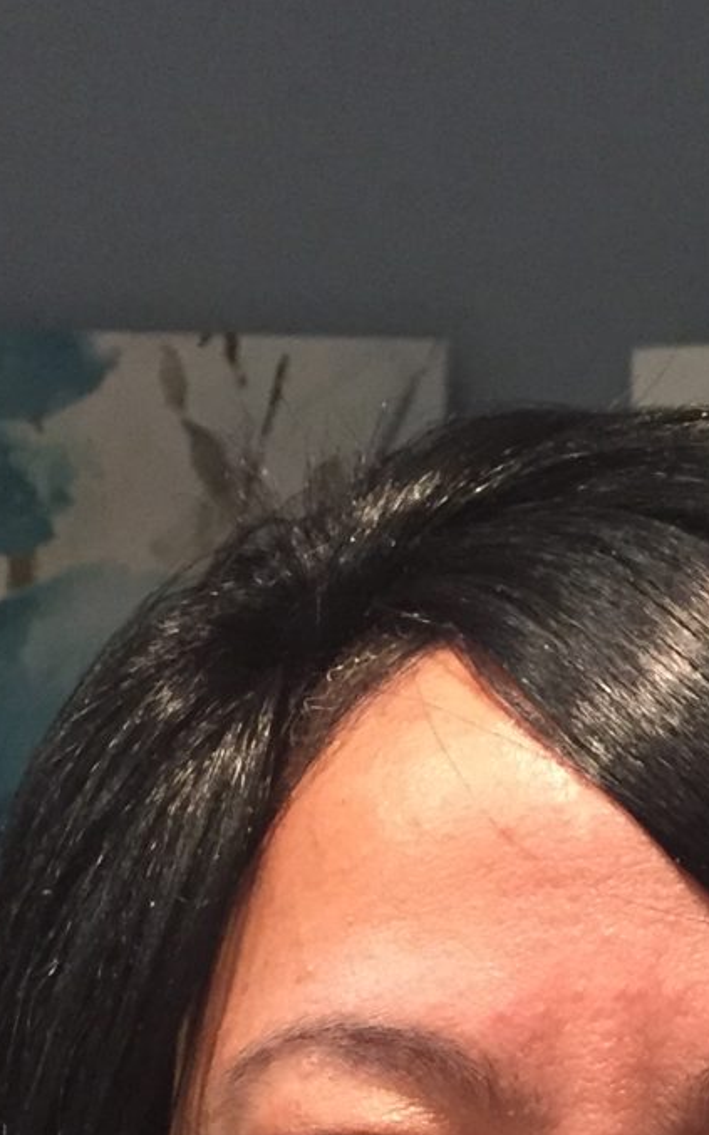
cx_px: 731
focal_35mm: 93
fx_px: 2876
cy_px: 1579
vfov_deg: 20.0
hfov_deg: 13.8
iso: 250
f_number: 2.2
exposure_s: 1/24
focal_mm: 4.15
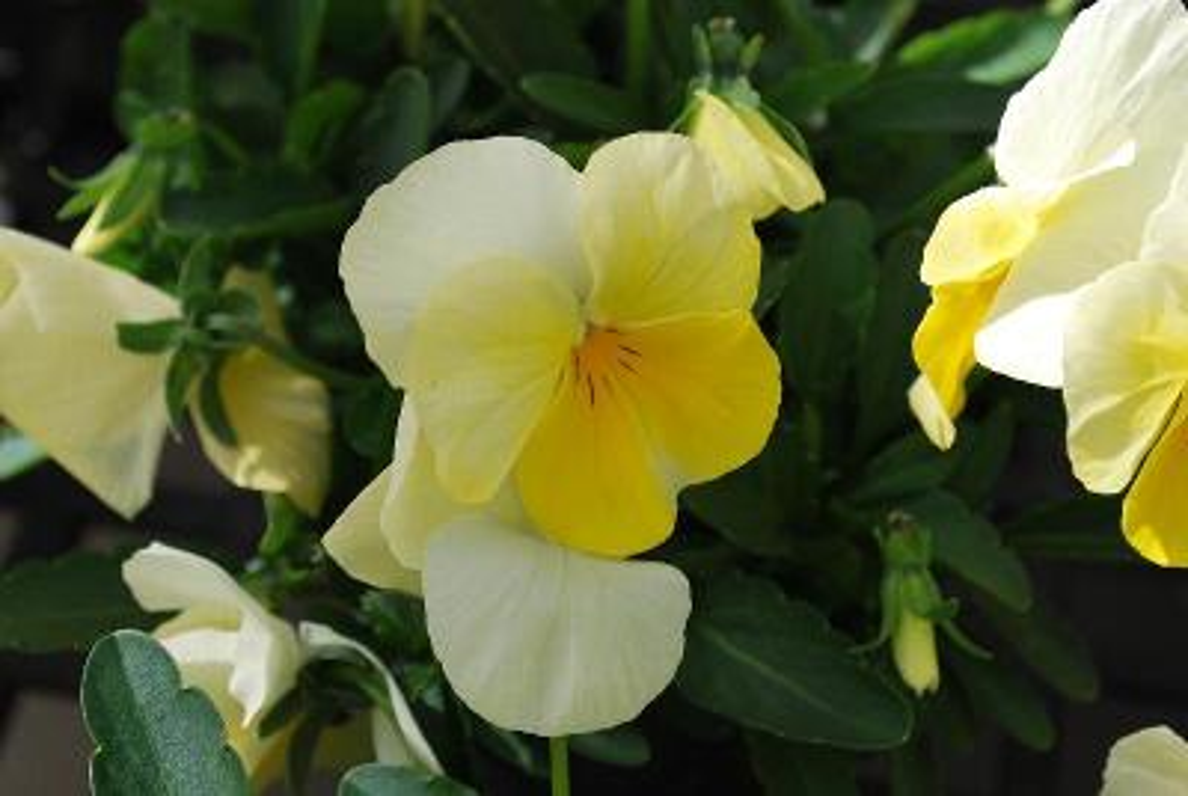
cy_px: 398
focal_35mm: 82
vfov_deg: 16.6
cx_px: 594
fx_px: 2726
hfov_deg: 24.6
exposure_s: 1/250
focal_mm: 55
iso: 100
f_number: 8
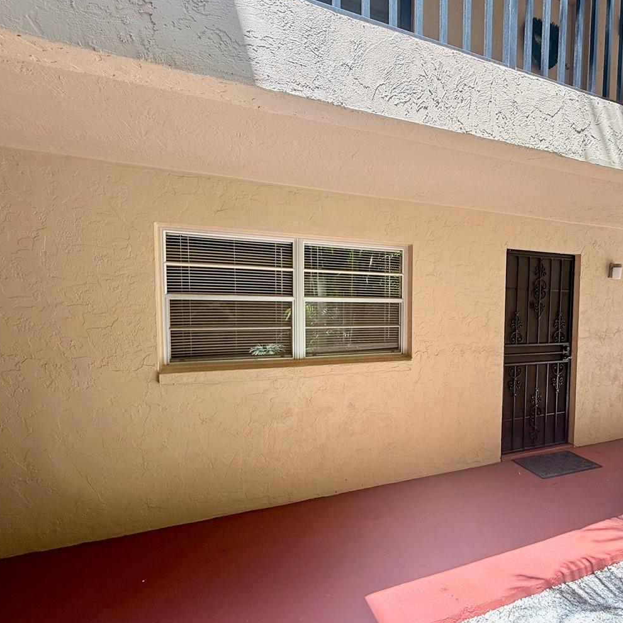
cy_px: 332
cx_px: 404
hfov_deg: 73.0
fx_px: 407
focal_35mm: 20
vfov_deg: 74.7
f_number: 2.2
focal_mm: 2.22
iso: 64
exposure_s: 1/155
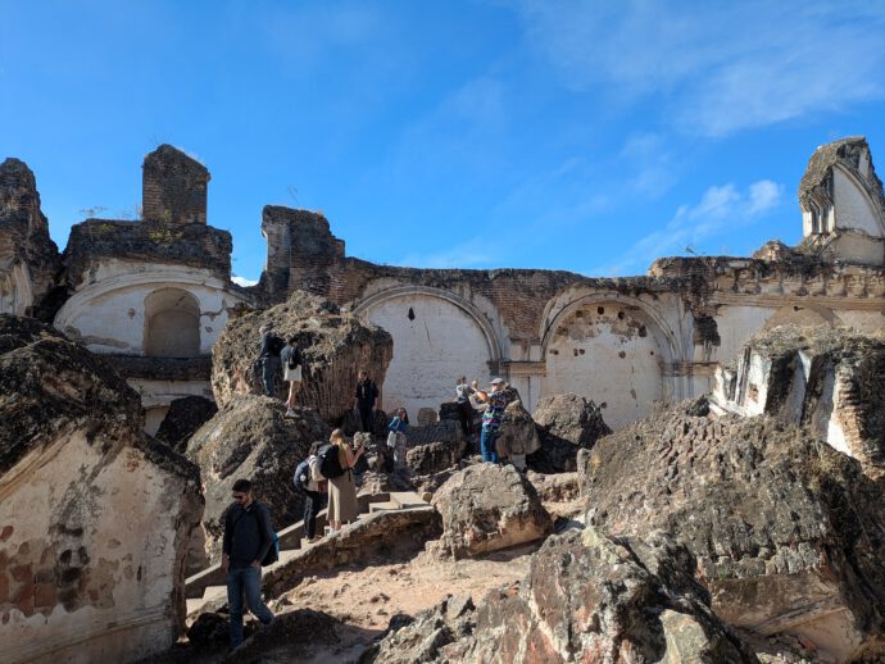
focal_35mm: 25
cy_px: 332
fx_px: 639
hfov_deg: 69.4
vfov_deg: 54.9
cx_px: 442
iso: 43
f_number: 1.89
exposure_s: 1/1110
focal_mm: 5.43
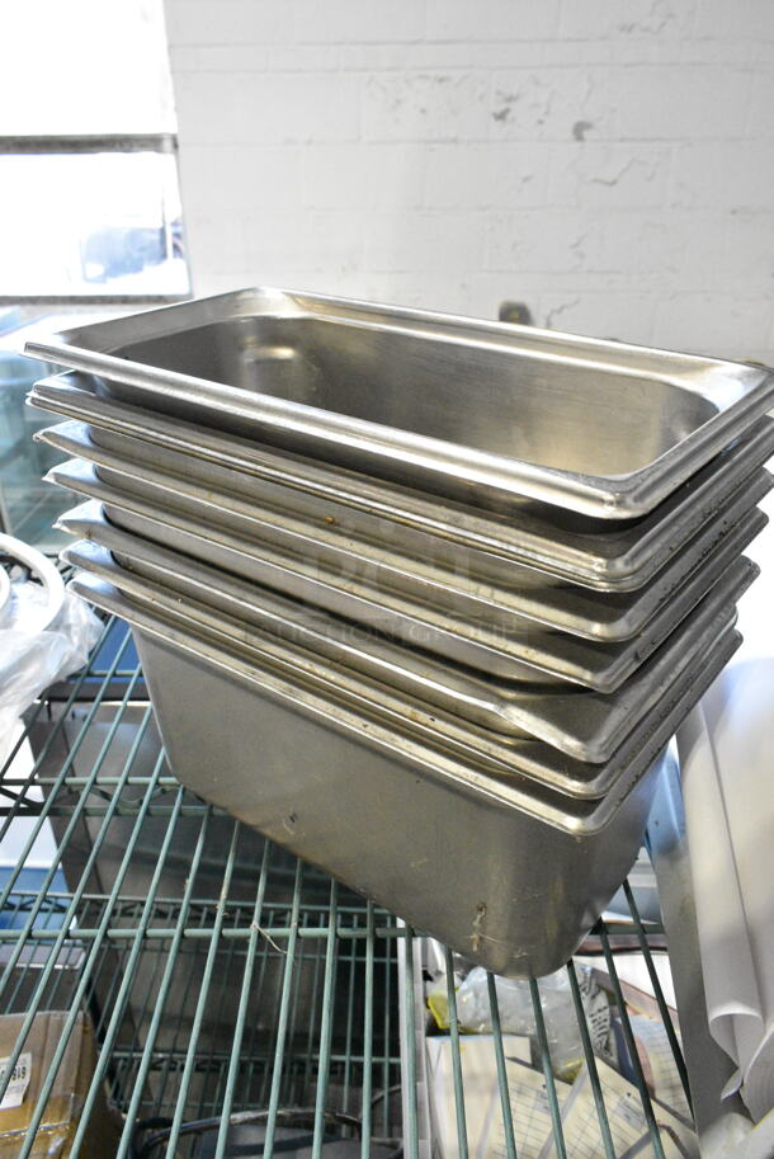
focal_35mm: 27
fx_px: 869
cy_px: 580
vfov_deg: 67.3
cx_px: 387
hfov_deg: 48.0
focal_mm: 18
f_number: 8
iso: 6400
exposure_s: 1/250
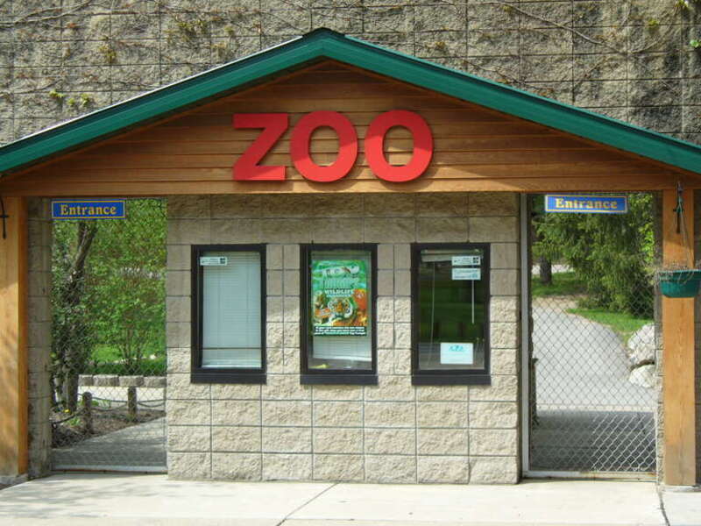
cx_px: 350
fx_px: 1580
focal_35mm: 78
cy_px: 263
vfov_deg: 18.9
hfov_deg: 25.0
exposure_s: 1/500
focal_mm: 12.8
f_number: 3.3
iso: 80
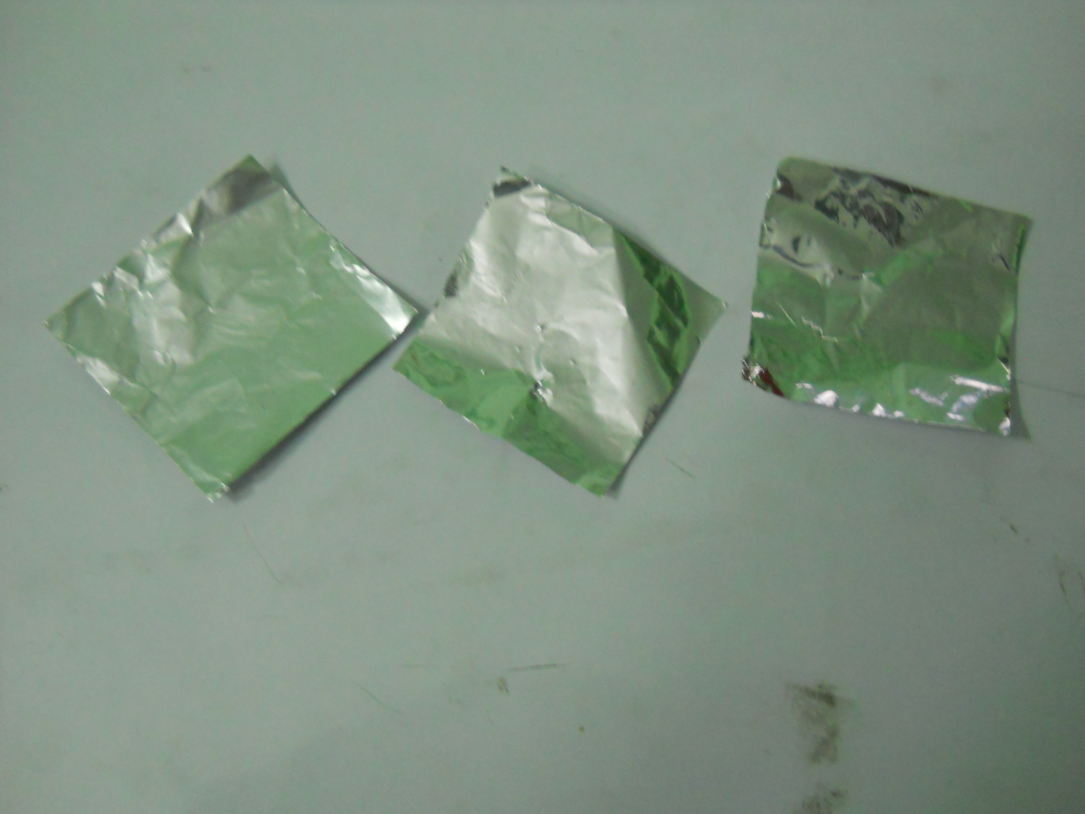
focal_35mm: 41
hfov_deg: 45.8
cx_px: 542
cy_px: 407
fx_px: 1285
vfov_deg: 35.1
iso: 400
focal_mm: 6.72
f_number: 3.1
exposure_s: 1/20
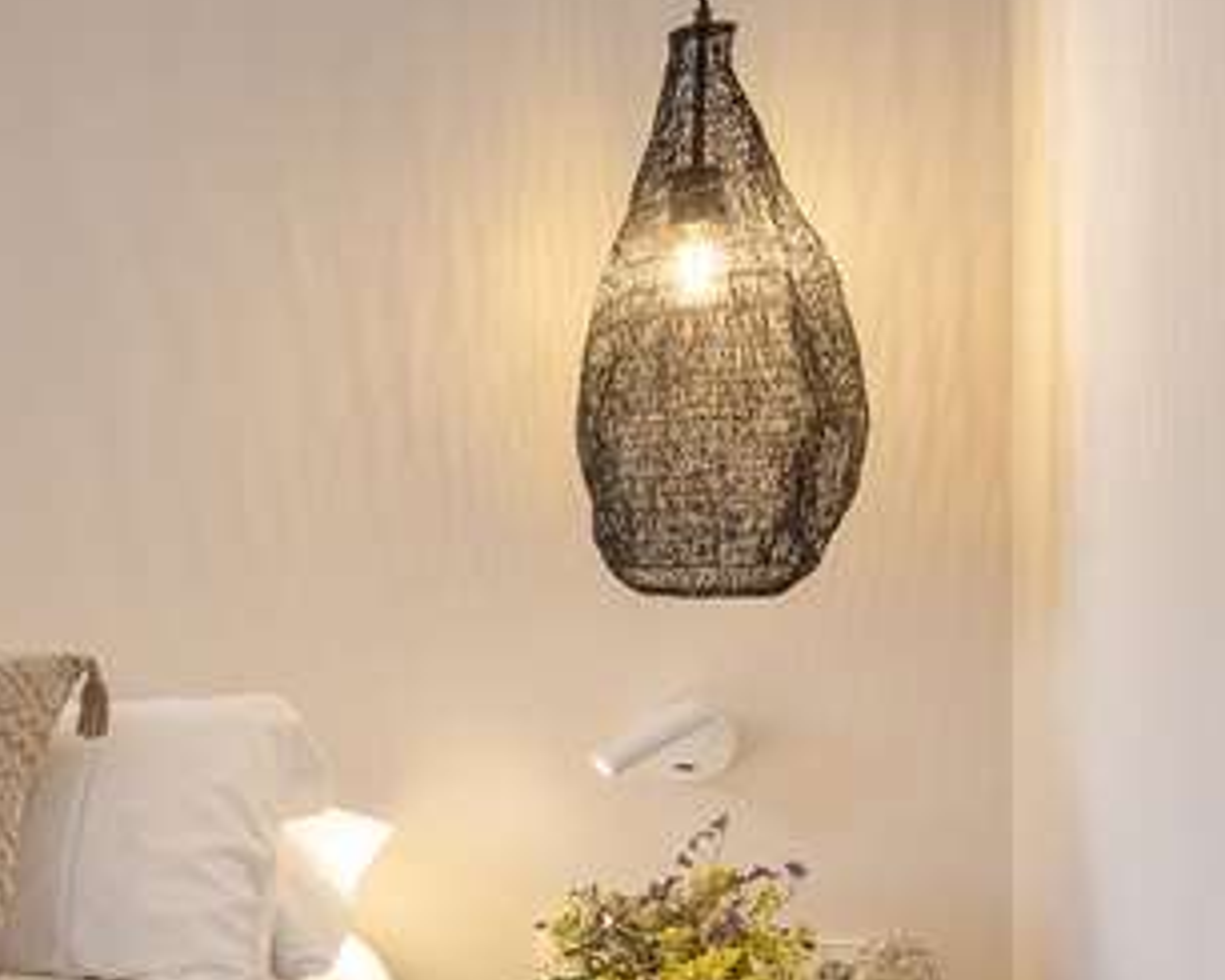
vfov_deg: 31.9
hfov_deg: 28.2
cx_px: -558
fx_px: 1705
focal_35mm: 47
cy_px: 628
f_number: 8
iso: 100
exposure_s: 1/160
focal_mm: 15
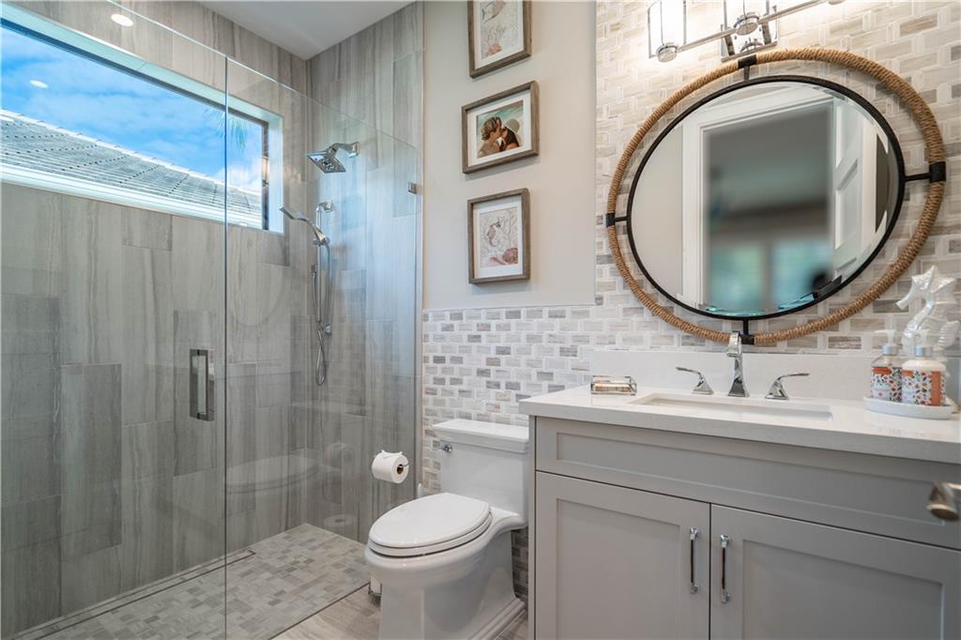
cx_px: 480
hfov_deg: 96.8
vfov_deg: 73.7
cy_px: 320
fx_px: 427
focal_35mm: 16
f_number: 4
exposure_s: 1/400
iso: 200
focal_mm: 16
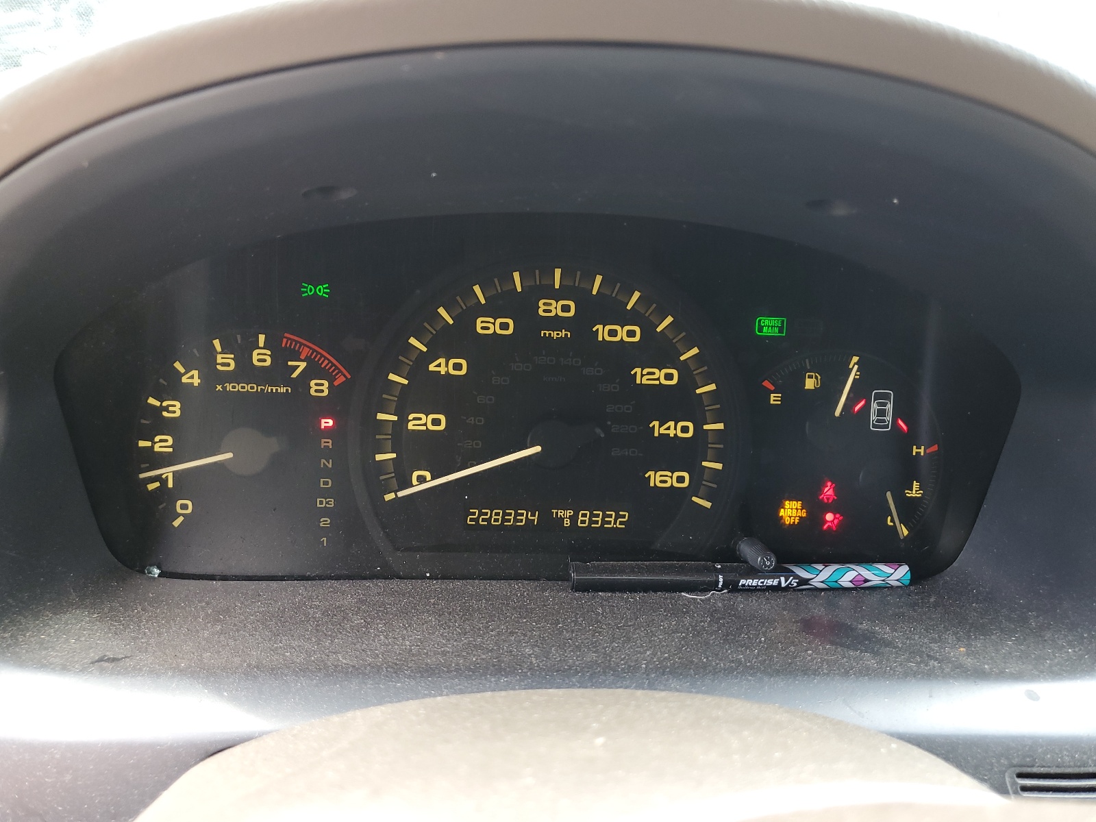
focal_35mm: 26
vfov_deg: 53.1
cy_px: 411
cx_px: 548
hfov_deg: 67.3
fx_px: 823
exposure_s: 1/60.2
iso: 62
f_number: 1.5
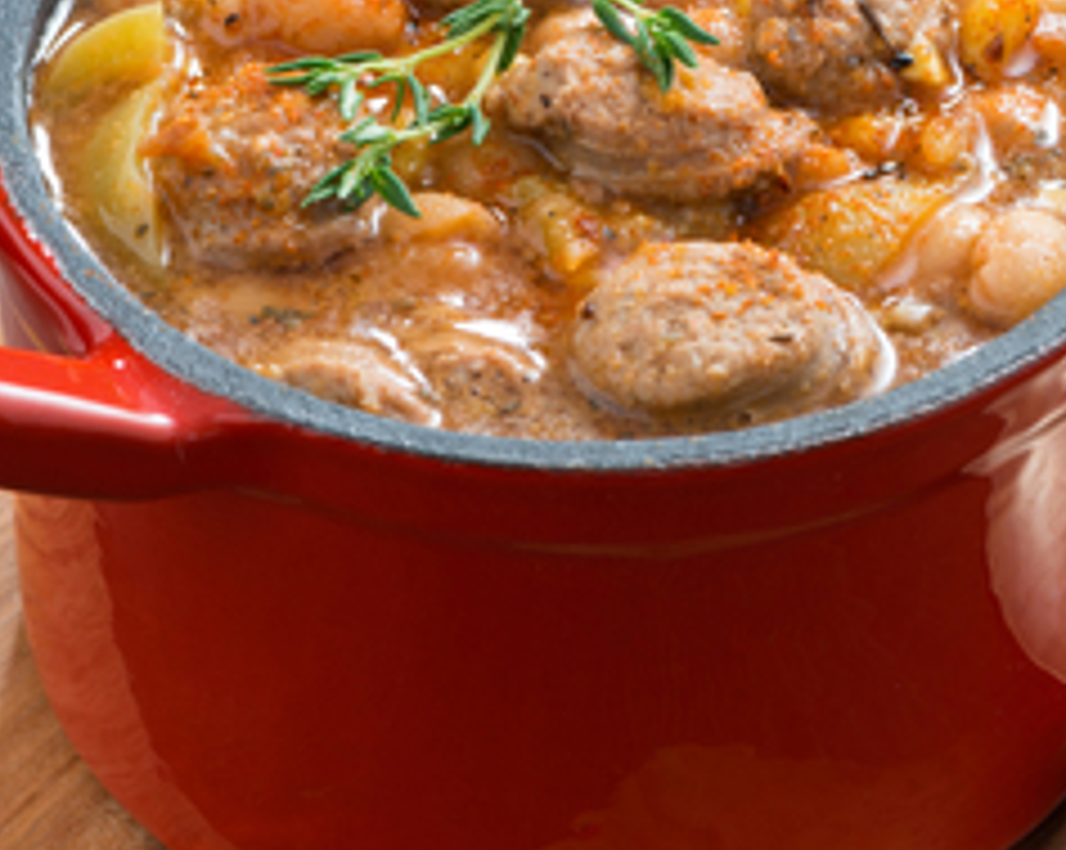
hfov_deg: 7.7
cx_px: 643
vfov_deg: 6.2
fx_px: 7878
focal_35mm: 250
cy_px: 160
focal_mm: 105
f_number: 13
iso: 160
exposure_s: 1/125
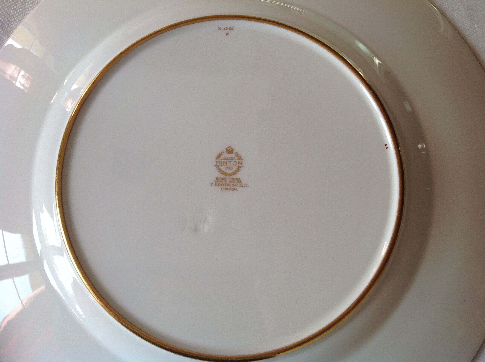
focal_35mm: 35
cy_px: 181
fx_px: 490
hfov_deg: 52.7
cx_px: 242
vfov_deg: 40.6
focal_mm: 4.28
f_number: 2.4
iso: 50
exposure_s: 1/123
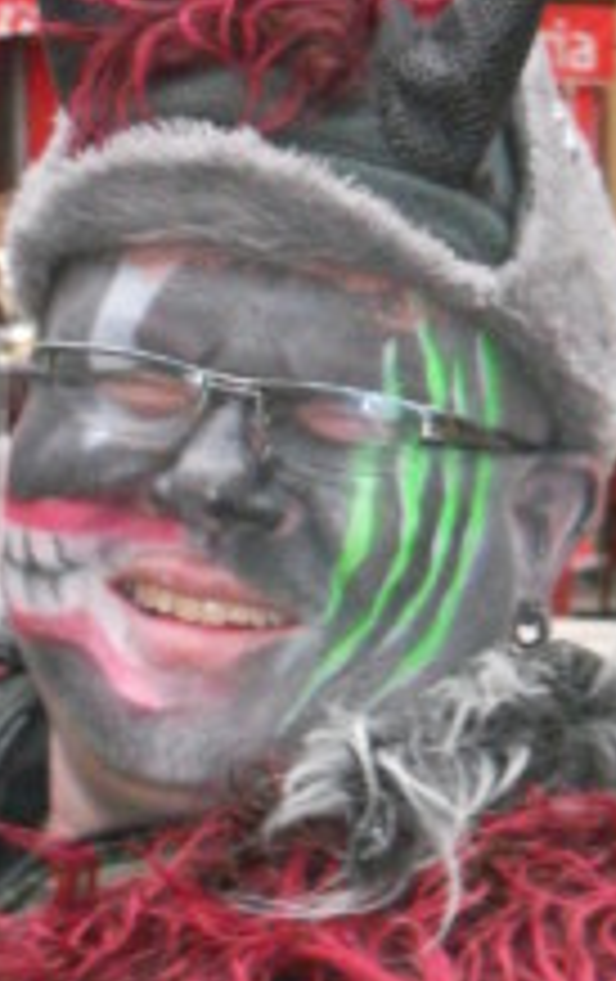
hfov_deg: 5.0
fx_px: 7010
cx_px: 398
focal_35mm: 262
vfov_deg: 8.0
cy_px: 814
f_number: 5.9
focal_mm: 19.6
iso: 800
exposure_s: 1/60
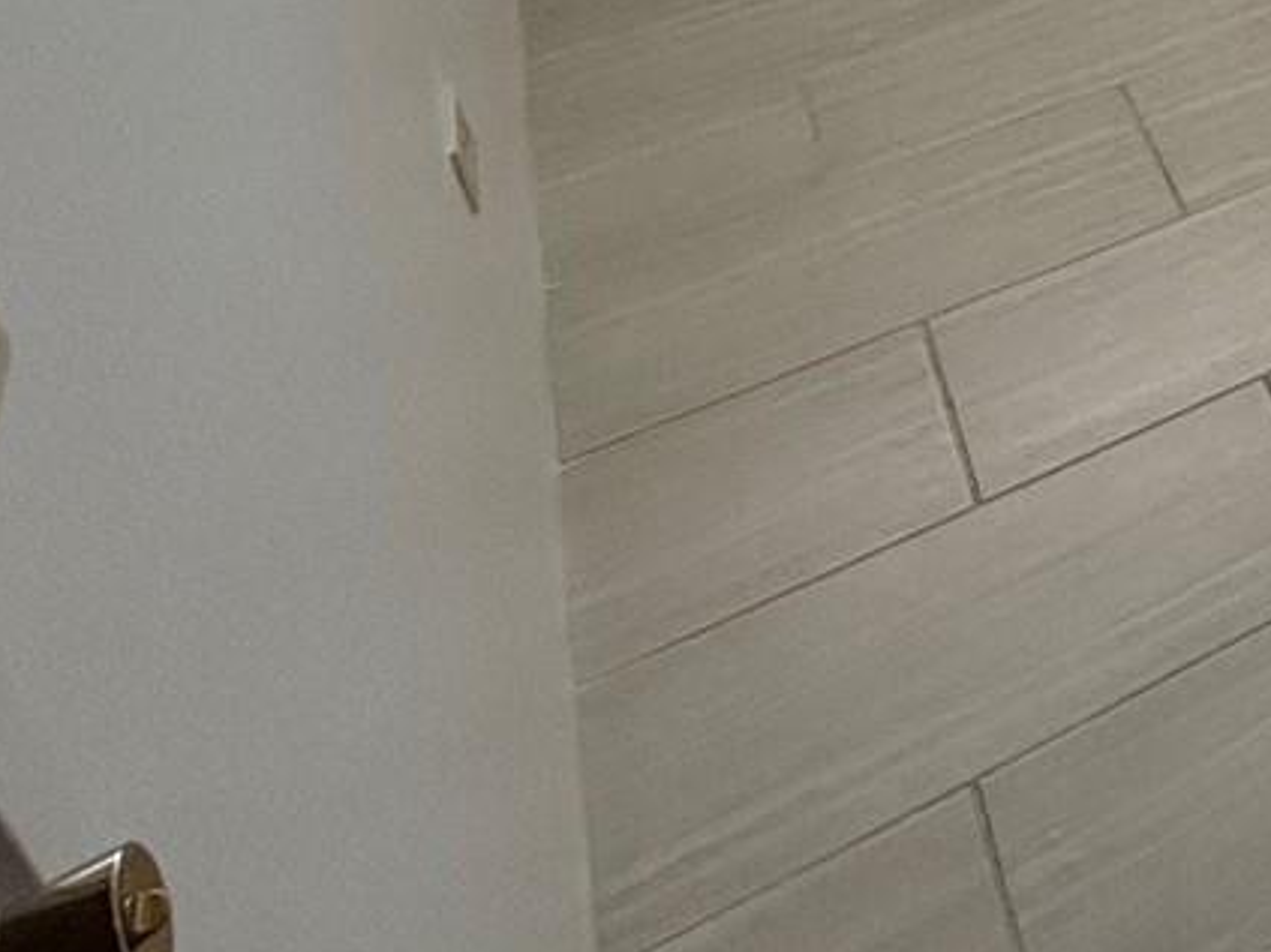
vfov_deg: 22.9
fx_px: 1945
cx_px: 2100
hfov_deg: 24.1
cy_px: -435
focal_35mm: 53
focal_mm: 2.22
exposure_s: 1/120
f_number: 2.2
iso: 200
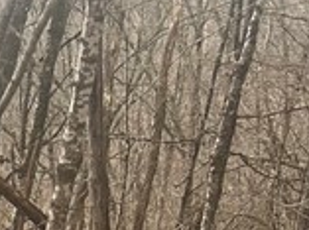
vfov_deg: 8.1
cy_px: 515
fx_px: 1514
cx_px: -478
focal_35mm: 170
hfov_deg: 9.9
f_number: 1.5
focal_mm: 5.7
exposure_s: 1/791
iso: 50
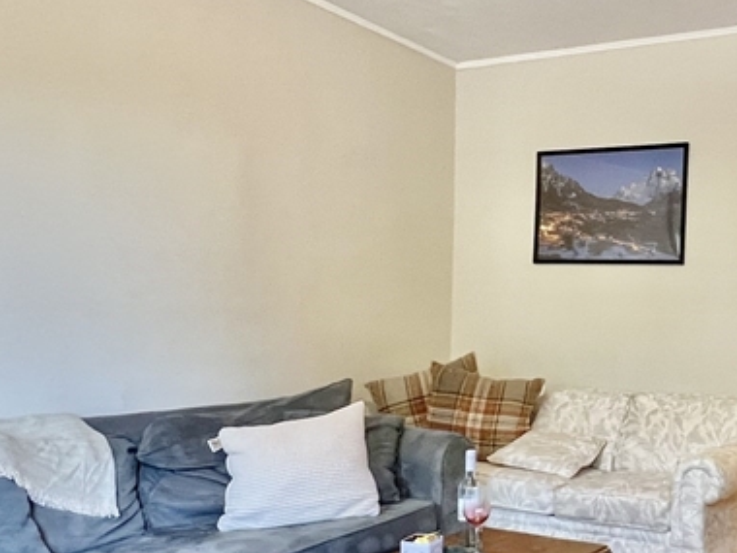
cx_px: 681
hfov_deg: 46.7
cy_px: 345
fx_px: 745
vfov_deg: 40.4
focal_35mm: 35
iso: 400
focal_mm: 1.57
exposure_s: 1/60
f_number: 1.8
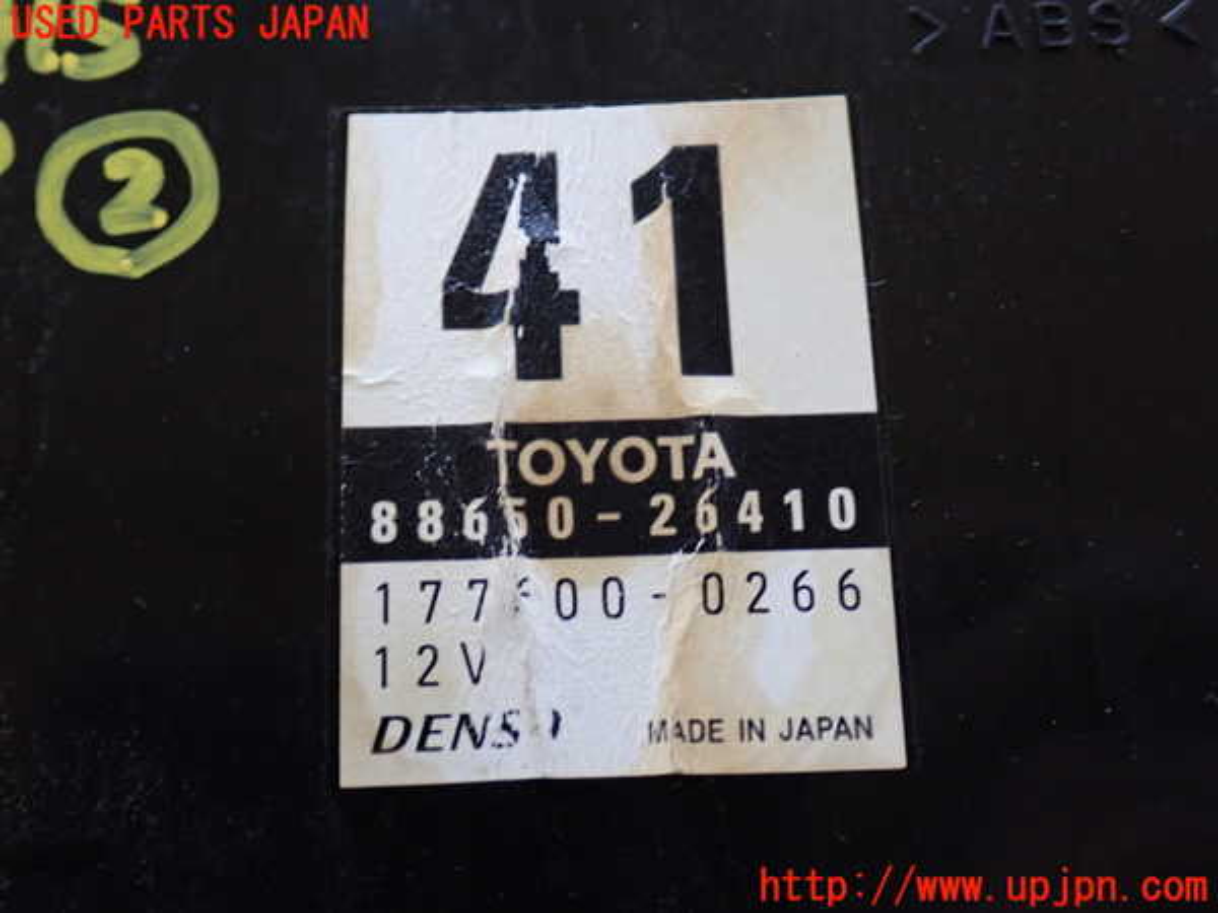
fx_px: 1654
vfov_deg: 30.9
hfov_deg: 40.4
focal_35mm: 47
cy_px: 456
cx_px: 609
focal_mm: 8.4
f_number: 3.1
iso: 500
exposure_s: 1/50
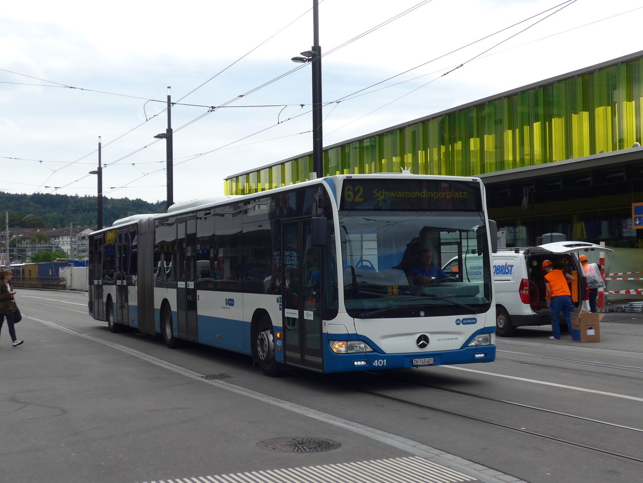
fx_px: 966
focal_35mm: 52
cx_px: 322
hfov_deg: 36.8
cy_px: 242
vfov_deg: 28.0
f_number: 3.3
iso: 80
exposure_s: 1/800
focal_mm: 10.7
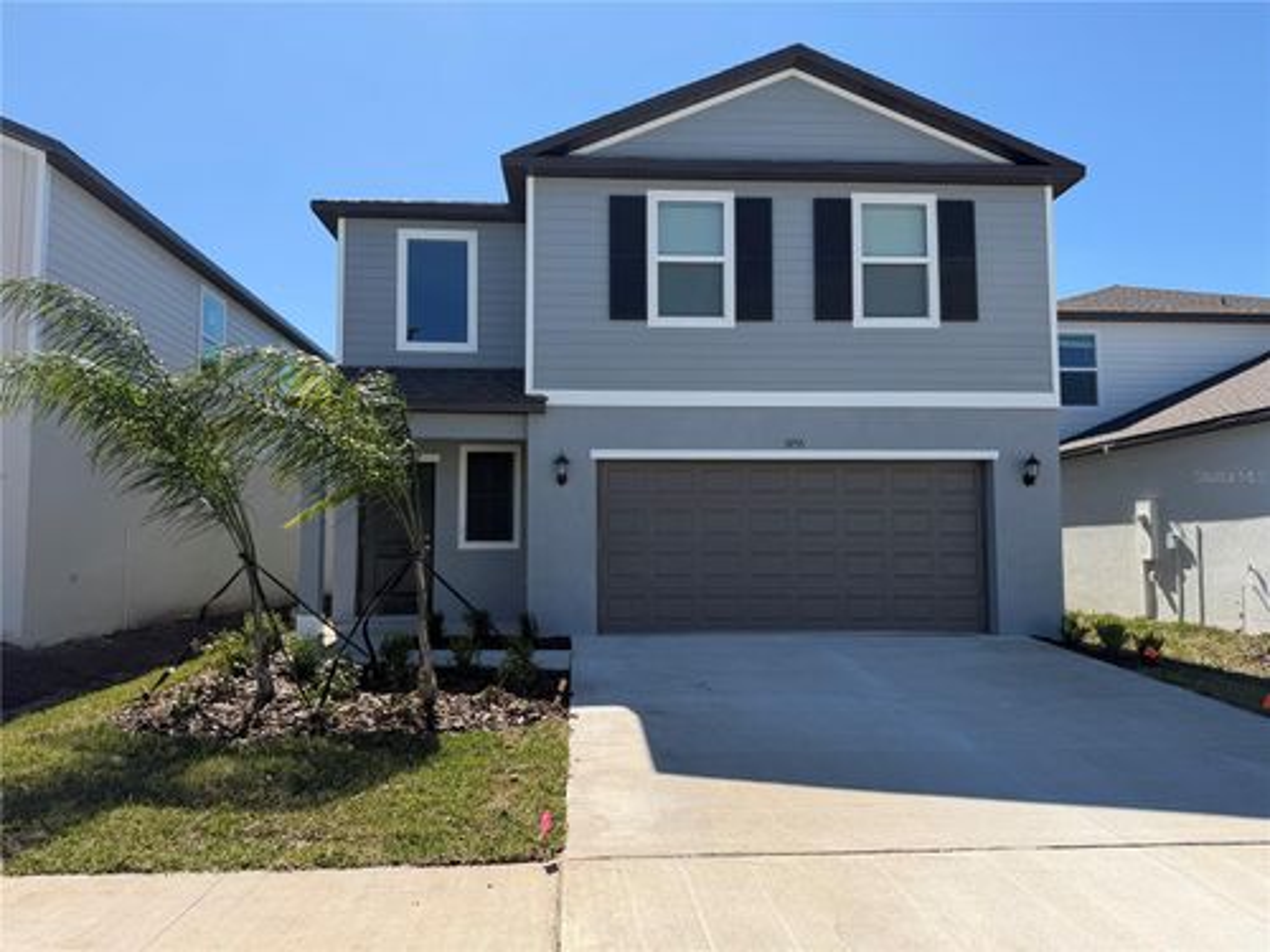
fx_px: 881
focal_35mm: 24
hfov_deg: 71.6
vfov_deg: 56.8
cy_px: 476
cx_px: 635
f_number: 1.78
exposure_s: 1/3953
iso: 80
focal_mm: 6.76
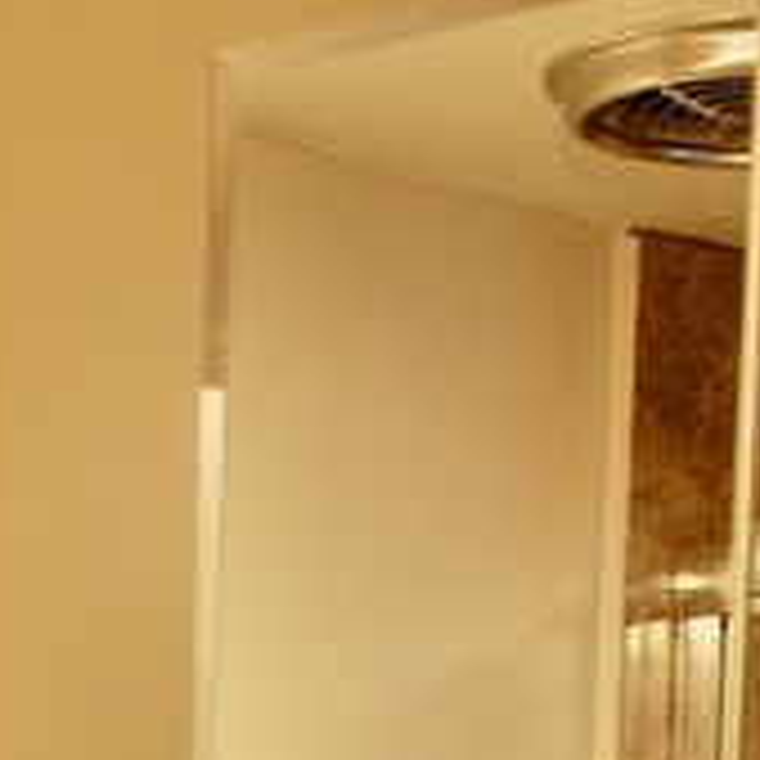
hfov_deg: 10.8
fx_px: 3651
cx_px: -803
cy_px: 1524
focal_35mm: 147
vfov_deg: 10.8
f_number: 4
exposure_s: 1/60
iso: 400
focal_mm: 18
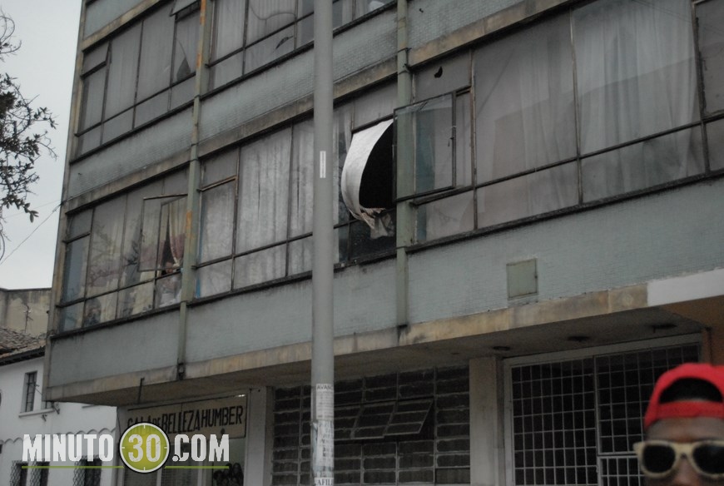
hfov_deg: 41.0
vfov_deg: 28.2
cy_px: 243
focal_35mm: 48
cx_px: 362
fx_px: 967
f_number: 4.8
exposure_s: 1/320
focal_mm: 32
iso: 1600
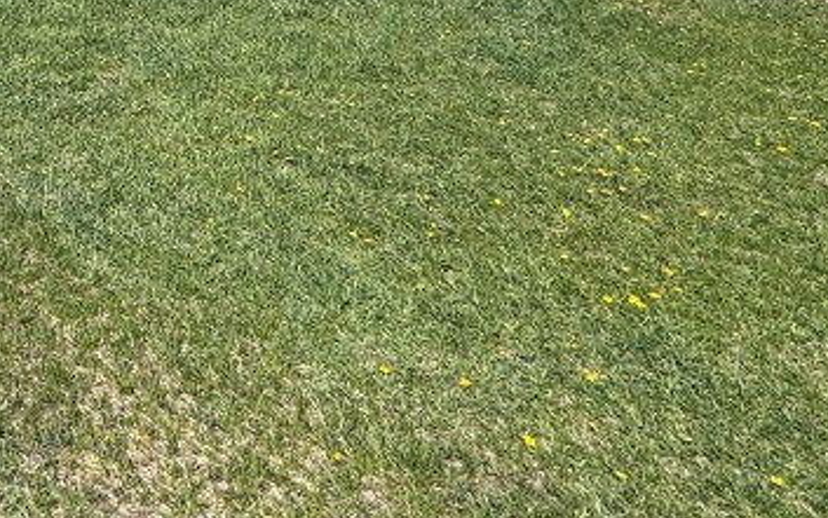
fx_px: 971
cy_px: -288
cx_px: -305
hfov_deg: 32.0
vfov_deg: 23.2
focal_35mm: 43
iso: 50
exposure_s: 1/1880
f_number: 2.2
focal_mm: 2.22
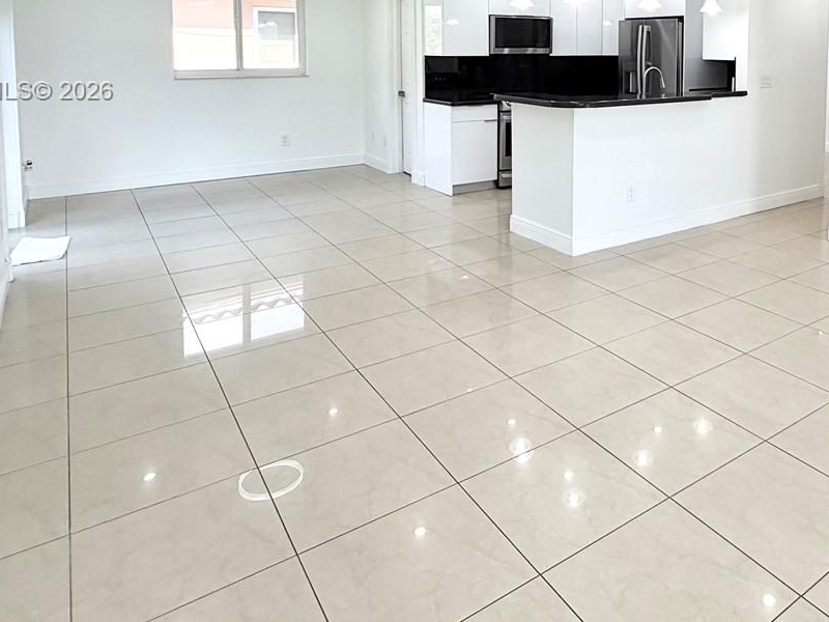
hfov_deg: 60.1
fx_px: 671
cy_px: 92
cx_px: 619
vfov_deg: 46.1
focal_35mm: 28
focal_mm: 2.22
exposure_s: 1/176
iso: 50
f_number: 2.2
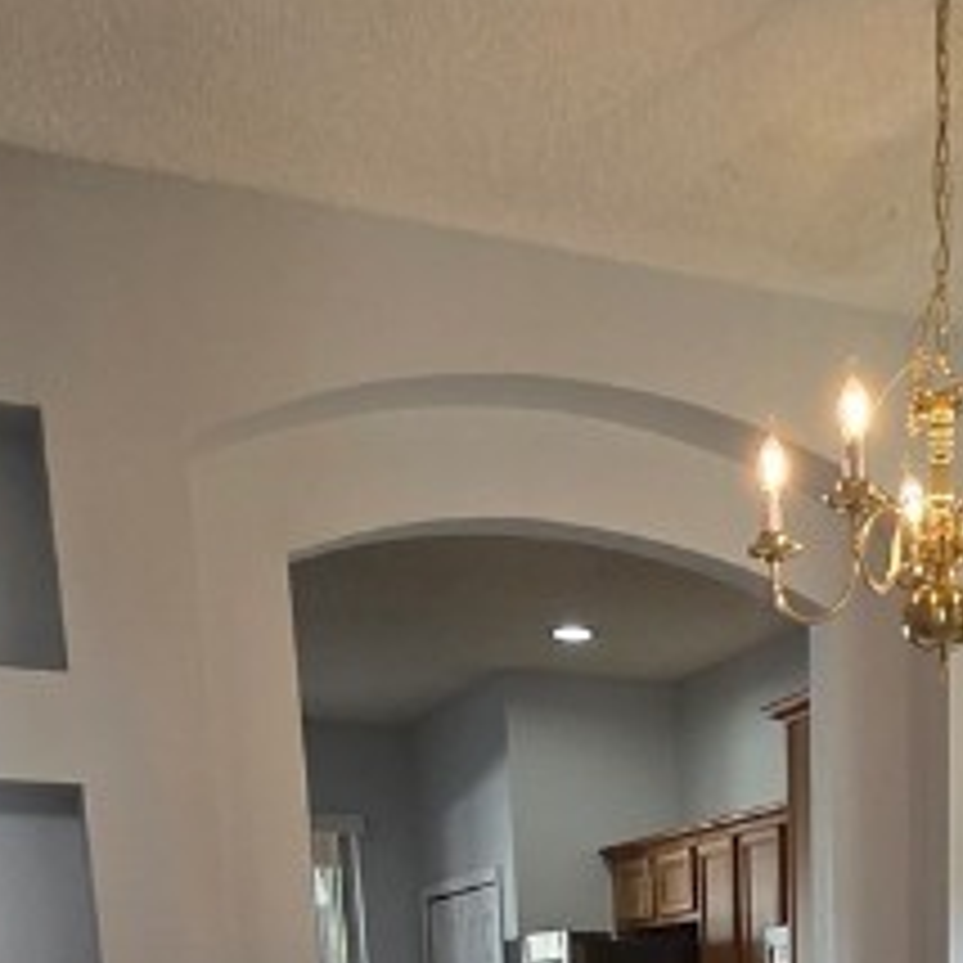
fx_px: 1731
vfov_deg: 23.0
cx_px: 864
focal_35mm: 55
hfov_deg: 29.8
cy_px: 1562
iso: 80
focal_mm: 2.2
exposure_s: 1/120
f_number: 2.2
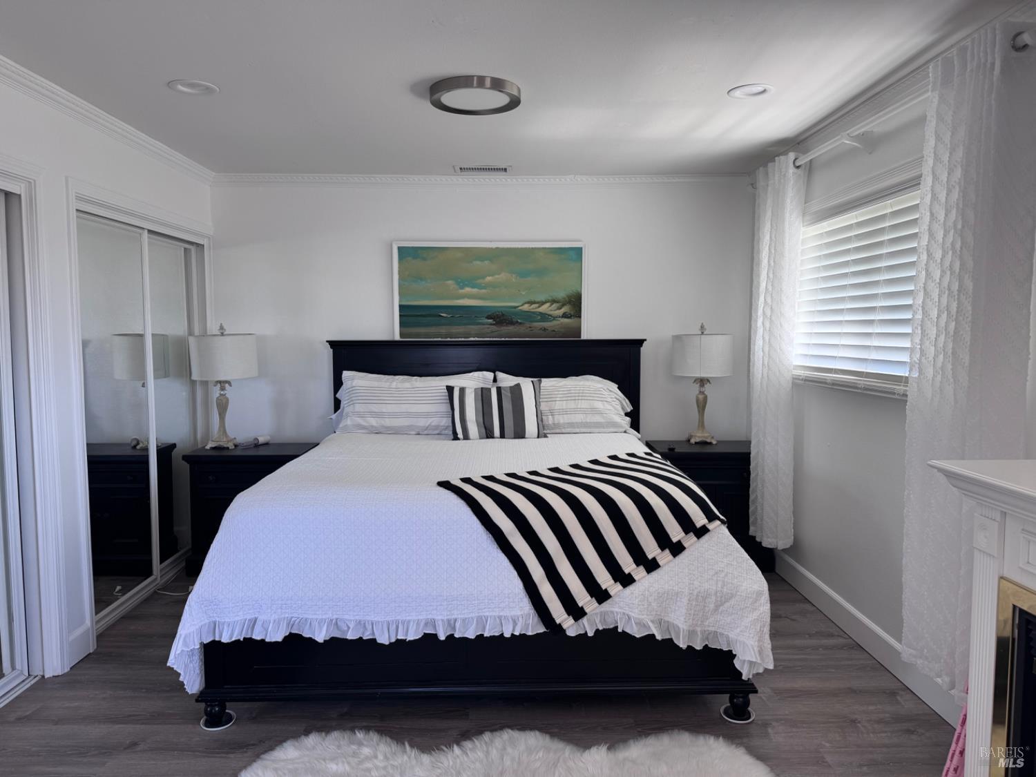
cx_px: 518
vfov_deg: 56.8
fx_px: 718
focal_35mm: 24
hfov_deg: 71.6
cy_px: 388
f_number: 1.78
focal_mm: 6.76
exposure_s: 1/121
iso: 100
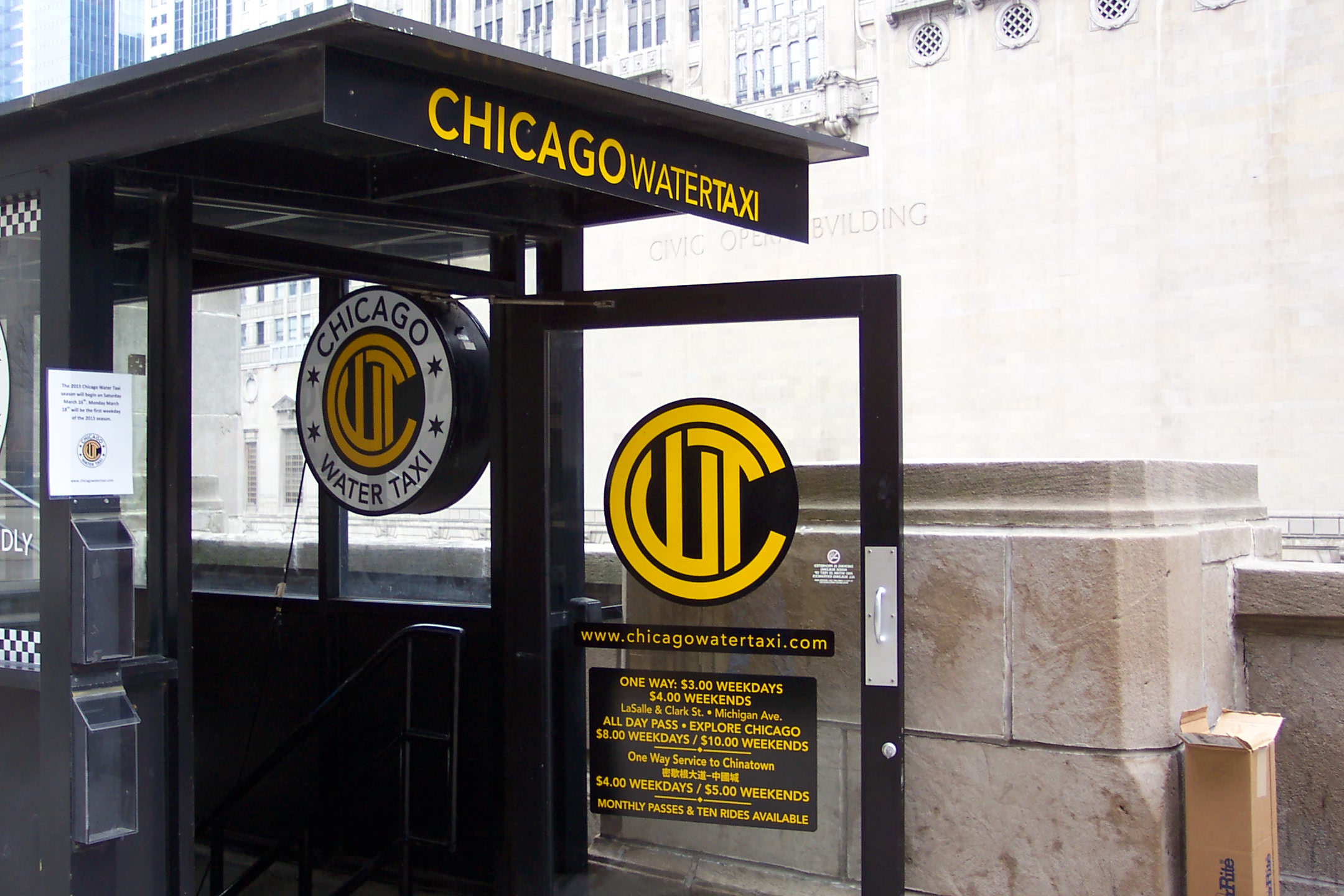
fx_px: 1419
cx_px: 672
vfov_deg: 35.1
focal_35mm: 38
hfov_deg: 50.7
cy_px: 448
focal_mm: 8
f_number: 2.8
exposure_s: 1/125
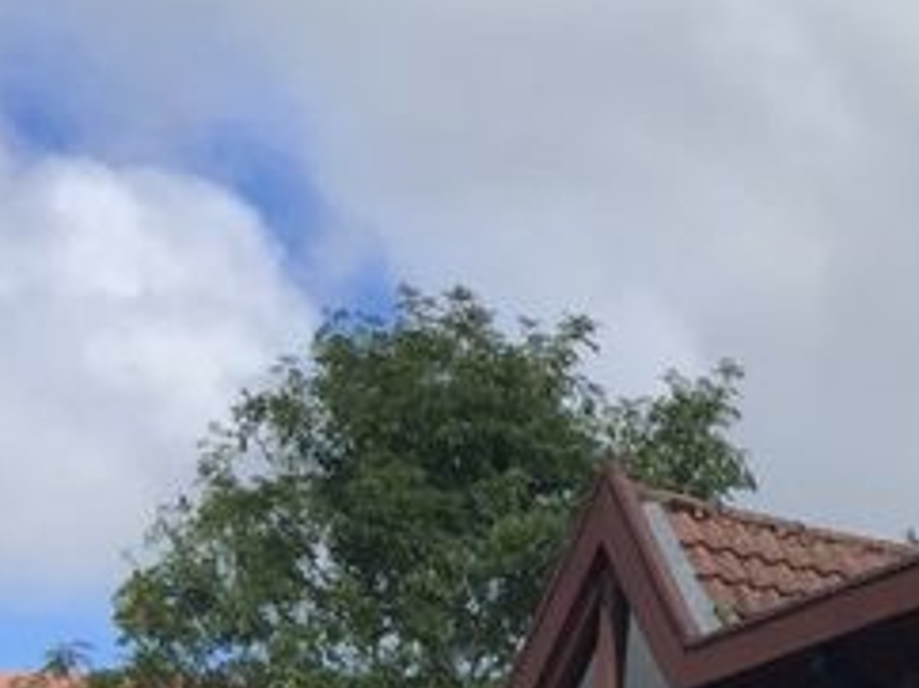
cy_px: 878
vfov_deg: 10.7
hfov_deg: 12.0
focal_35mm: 136
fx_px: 3607
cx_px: 2136
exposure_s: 1/1799
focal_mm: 4.15
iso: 32
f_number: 2.2
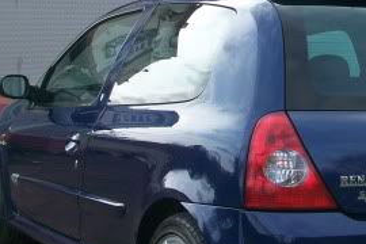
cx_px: 325
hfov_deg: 25.0
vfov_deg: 16.9
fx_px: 803
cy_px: -1
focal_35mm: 79
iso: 64
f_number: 2.8
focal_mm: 5.7
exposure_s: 1/400
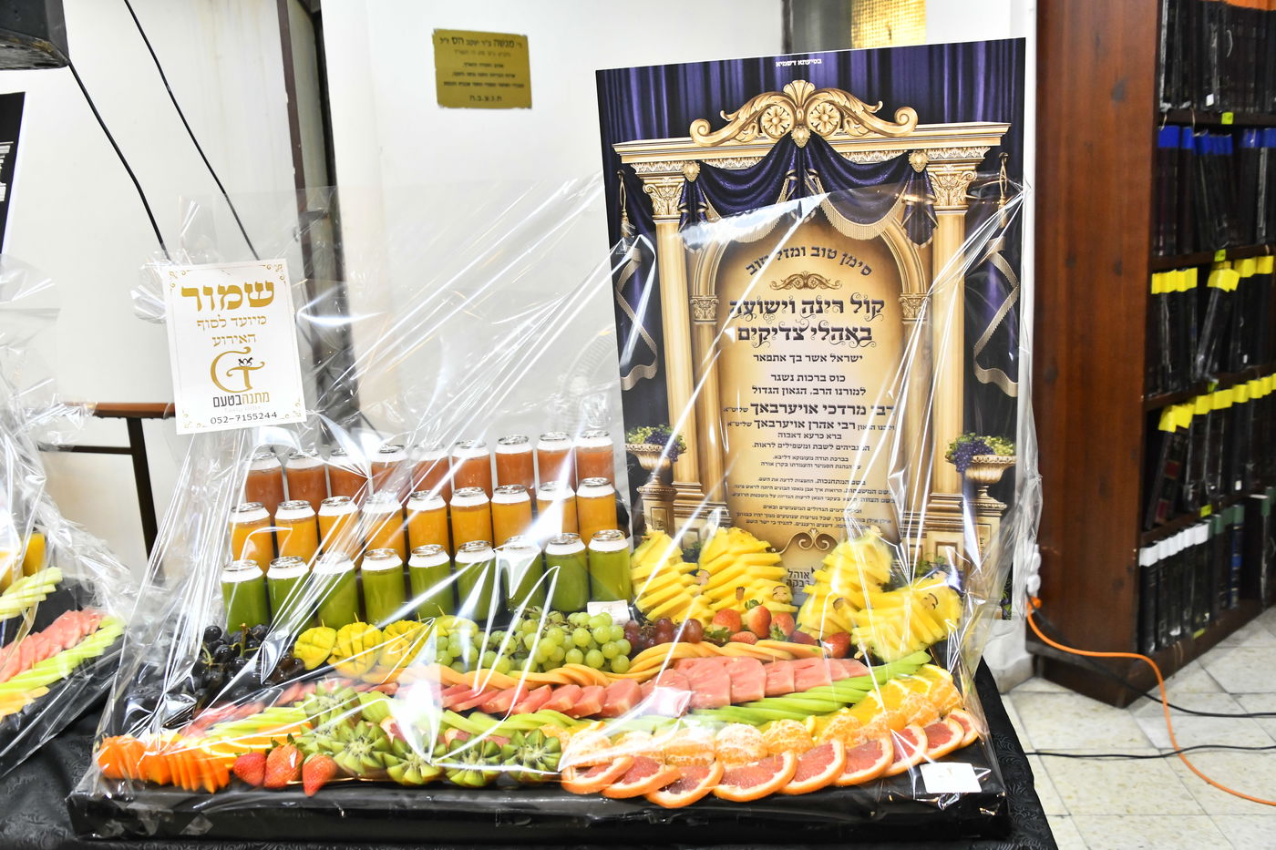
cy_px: 425
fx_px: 1134
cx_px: 638
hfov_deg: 58.7
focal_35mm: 32
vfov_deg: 41.1
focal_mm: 32
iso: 2500
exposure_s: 1/160
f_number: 5.6
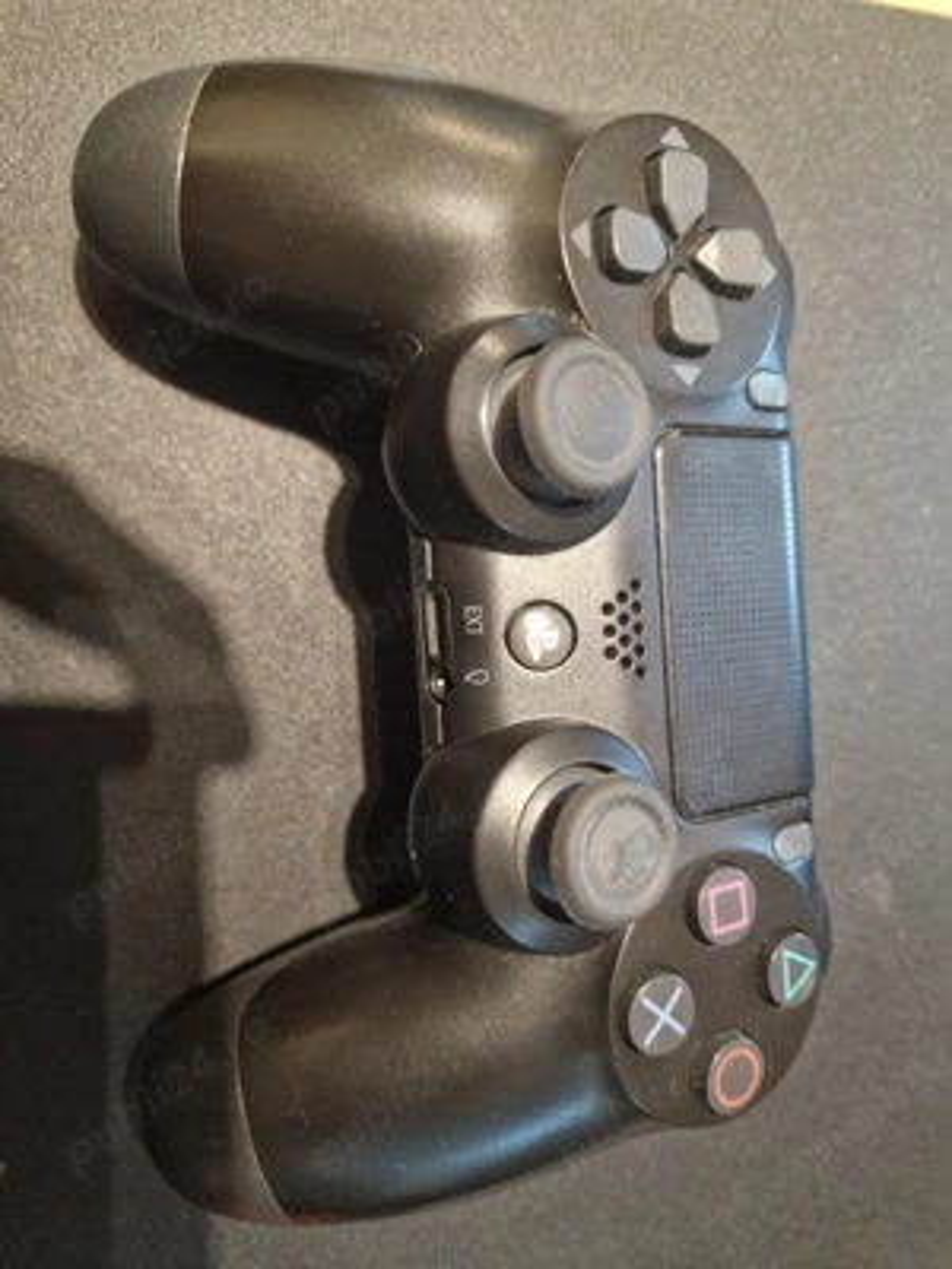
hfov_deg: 58.9
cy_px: 634
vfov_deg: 73.9
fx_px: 843
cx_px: 476
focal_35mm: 23
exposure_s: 1/24
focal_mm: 6.4
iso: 640
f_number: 1.8
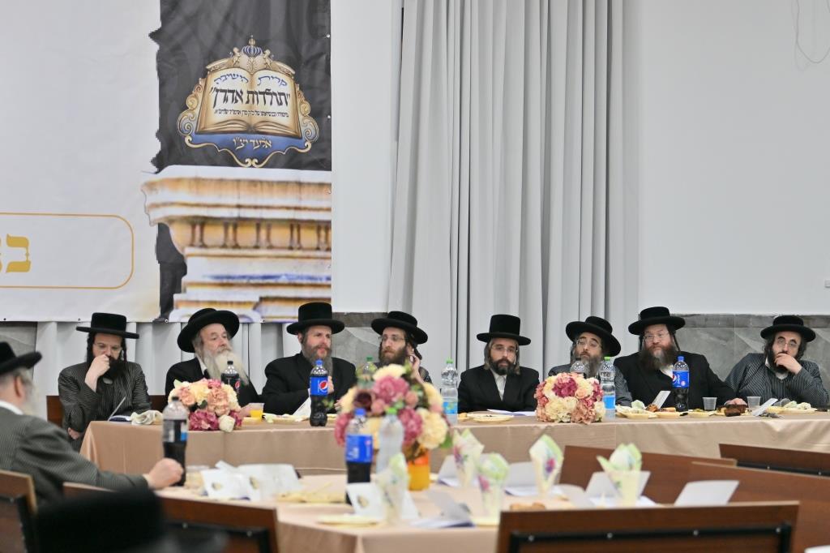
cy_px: 276
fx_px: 2927
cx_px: 415
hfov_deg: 16.1
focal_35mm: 127
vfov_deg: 10.8
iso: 400
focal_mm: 85
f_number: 2.8
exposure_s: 1/320
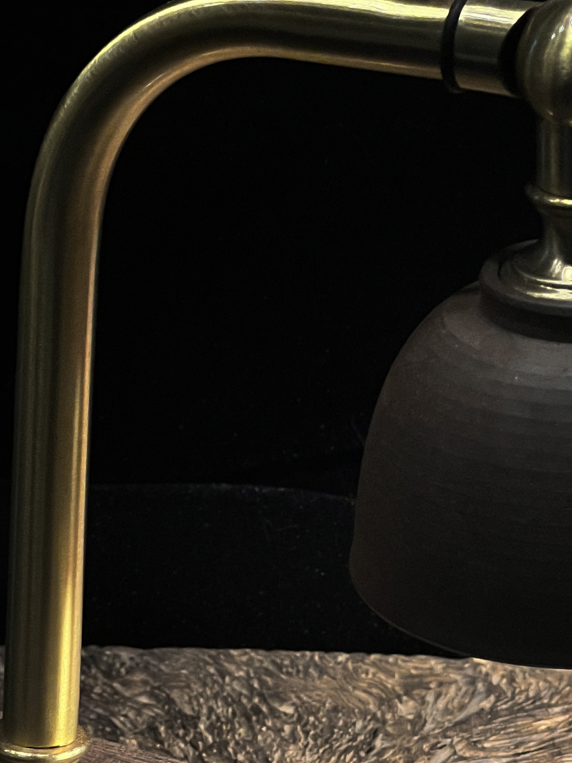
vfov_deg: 11.8
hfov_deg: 8.8
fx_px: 3701
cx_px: 281
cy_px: 459
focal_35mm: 168
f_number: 2.8
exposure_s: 1/100
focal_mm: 9
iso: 125
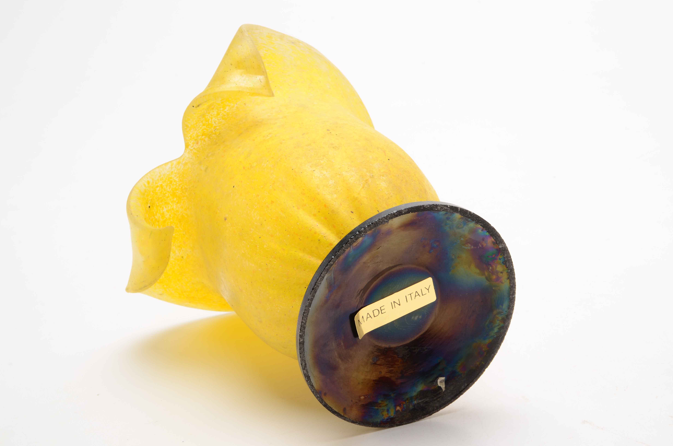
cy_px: 223
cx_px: 336
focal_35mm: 57
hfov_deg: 35.1
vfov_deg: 23.7
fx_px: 1063
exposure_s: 1/160
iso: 100
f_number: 22
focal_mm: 38
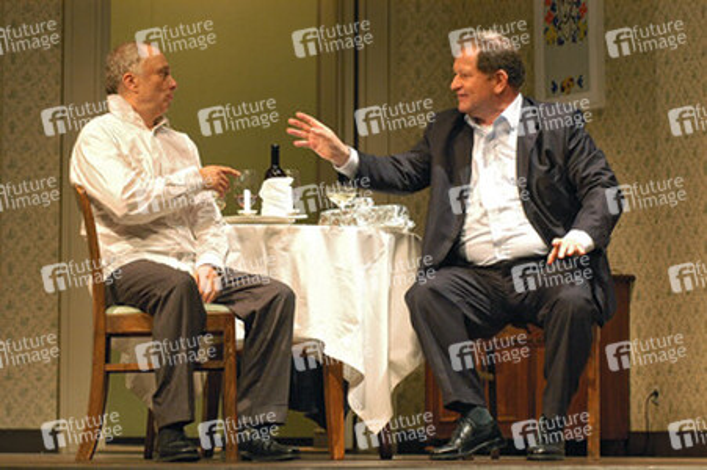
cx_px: 354
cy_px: 235
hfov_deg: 15.9
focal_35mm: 129
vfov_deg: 10.6
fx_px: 2531
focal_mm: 86
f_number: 4.5
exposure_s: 1/60
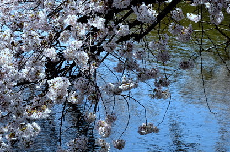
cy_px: 89
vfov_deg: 11.3
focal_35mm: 121
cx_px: 106
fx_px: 771
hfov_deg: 17.0
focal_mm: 42
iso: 140
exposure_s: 1/125
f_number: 11
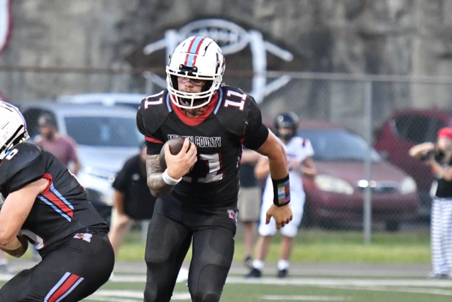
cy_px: 185
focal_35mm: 424
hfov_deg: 4.9
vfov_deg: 3.2
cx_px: 184
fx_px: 5324
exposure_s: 1/1250
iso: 6400
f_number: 2.8
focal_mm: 150
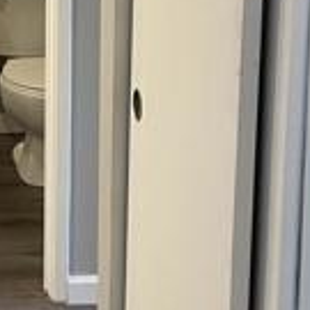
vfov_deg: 15.5
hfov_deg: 15.0
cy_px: -34
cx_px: -133
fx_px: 1104
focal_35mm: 109
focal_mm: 5.1
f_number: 1.6
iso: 100
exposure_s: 1/60
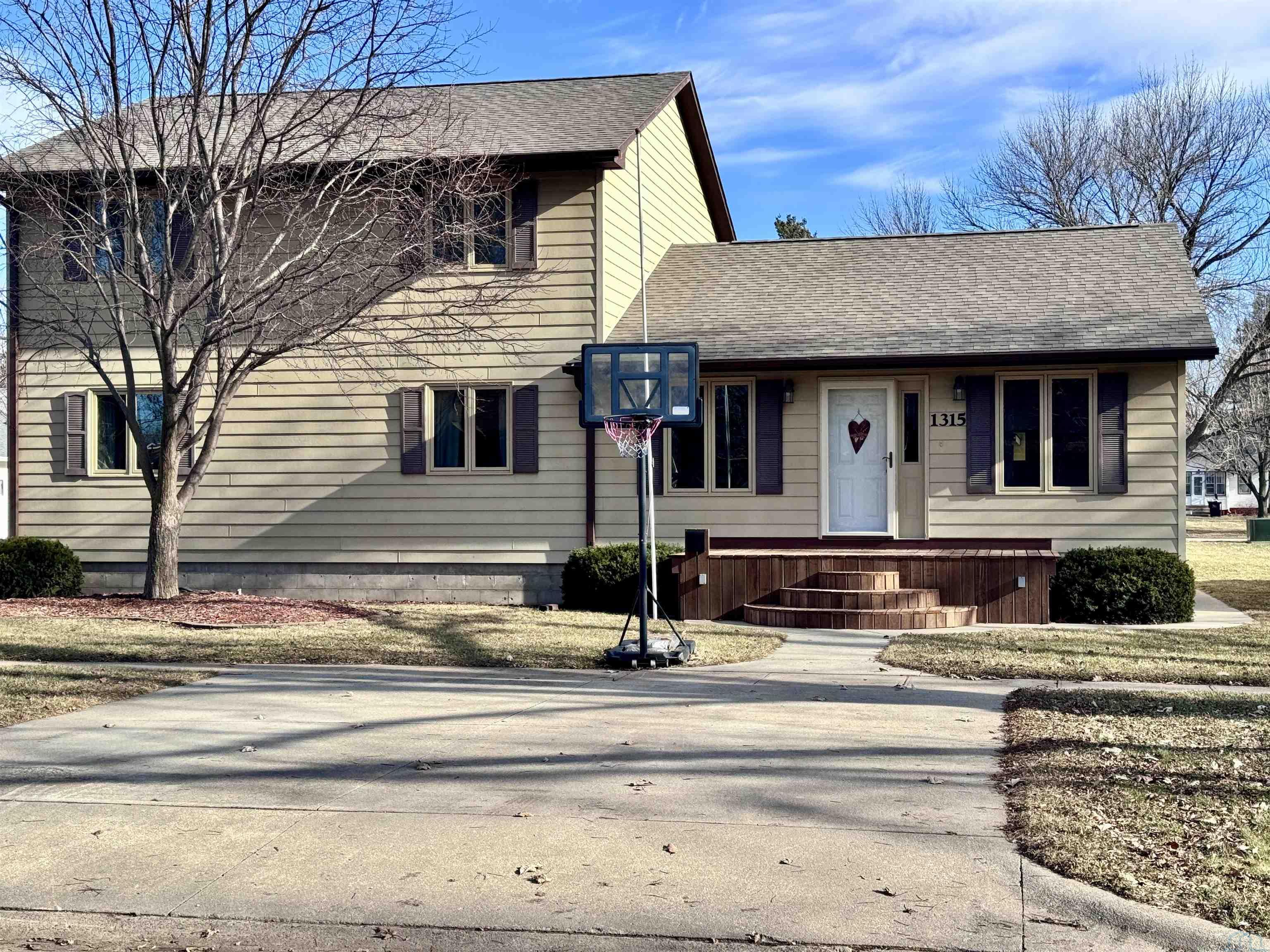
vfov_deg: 30.3
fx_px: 1761
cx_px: 635
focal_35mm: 48
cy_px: 476
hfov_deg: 39.7
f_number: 1.78
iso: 64
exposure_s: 1/2513
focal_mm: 6.76
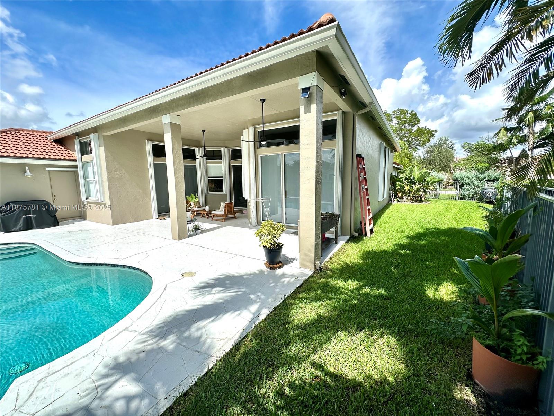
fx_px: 224
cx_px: 277
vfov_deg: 85.7
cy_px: 208
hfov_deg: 102.1
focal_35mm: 14
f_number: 2.2
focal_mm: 2.22
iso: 40
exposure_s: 1/1383
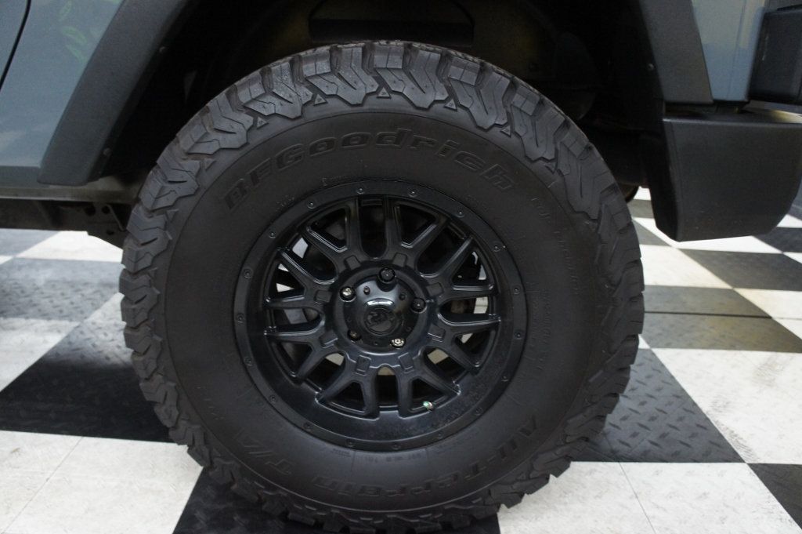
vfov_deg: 47.9
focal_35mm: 27
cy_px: 267
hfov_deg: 67.4
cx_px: 401
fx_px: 601
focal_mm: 18
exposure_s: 1/40
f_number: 3.5
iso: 1600
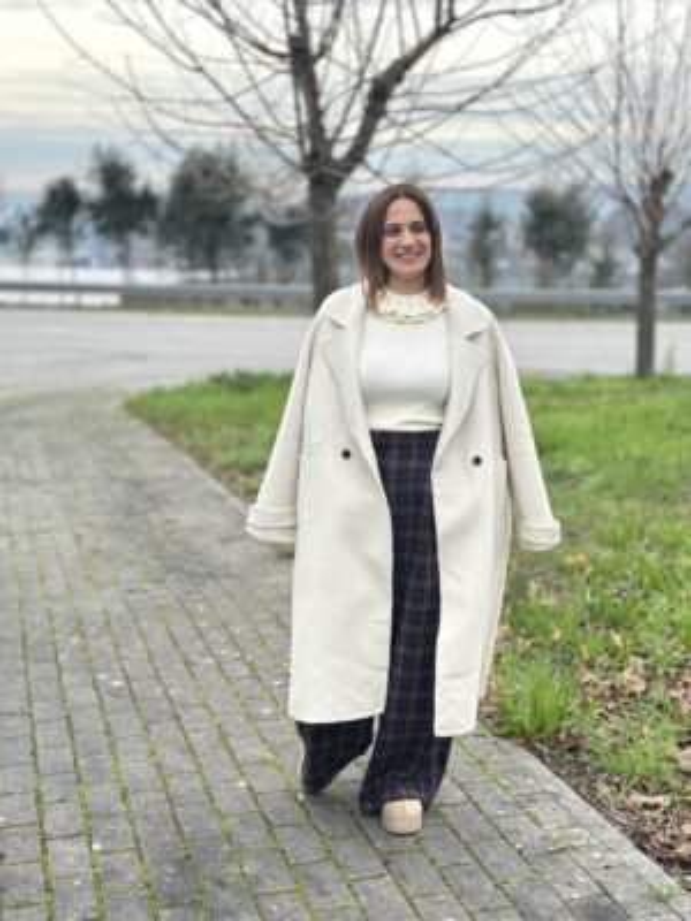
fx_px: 1278
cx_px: 346
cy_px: 460
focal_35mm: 48
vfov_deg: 39.7
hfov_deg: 30.3
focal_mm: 6.86
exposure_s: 1/719
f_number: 1.78
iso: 80
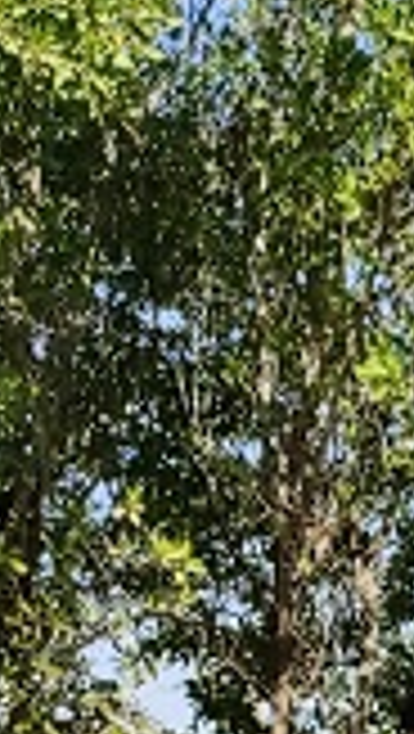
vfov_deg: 16.0
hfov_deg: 10.0
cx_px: 824
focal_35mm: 113
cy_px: 1319
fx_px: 2200
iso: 100
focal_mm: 5.43
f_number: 1.89
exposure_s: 1/2579
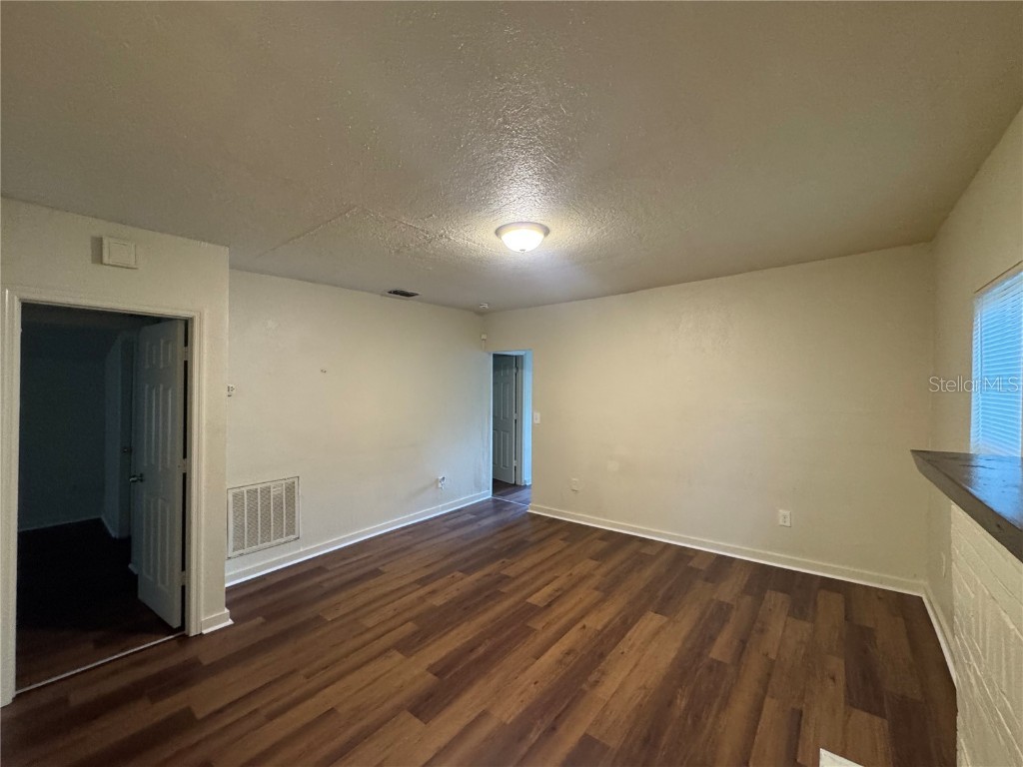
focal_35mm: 14
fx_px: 414
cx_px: 512
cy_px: 384
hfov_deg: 102.1
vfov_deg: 85.7
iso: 400
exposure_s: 1/60
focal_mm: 2.22
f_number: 2.2
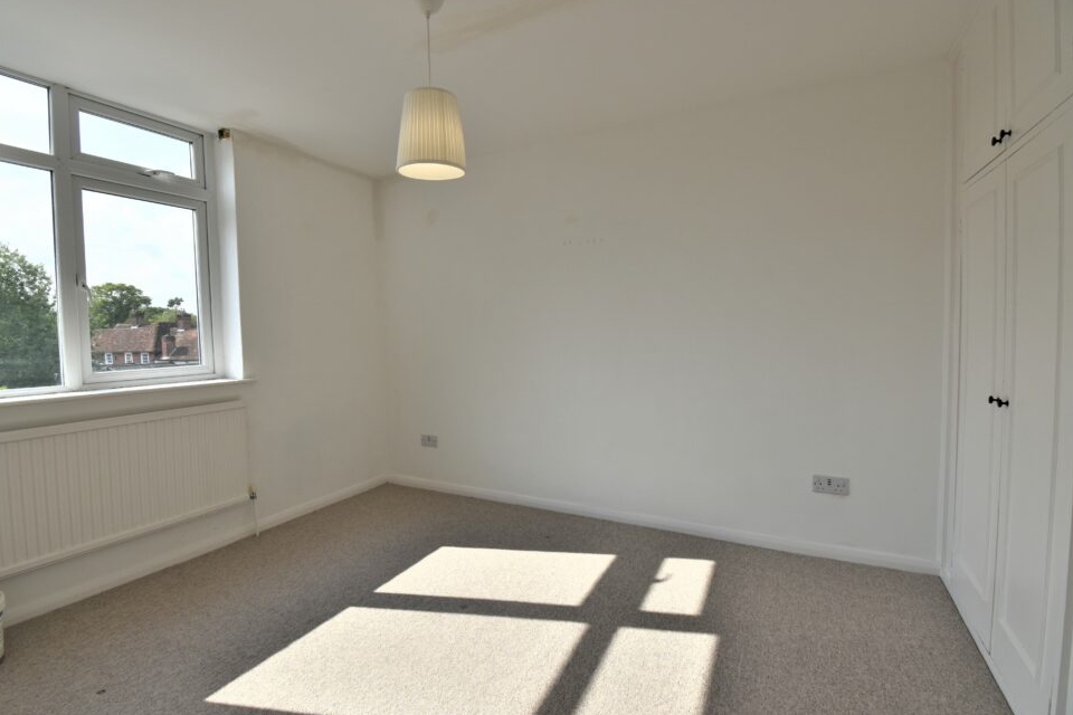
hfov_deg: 96.7
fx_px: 477
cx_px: 511
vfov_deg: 73.7
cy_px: 368
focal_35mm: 16
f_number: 8
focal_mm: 10
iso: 140
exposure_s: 1/250
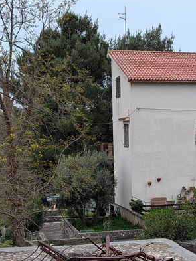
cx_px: 139
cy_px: 334
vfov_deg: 25.5
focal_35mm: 66
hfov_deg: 22.1
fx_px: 498
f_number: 1.68
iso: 27
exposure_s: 1/407
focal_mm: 6.9
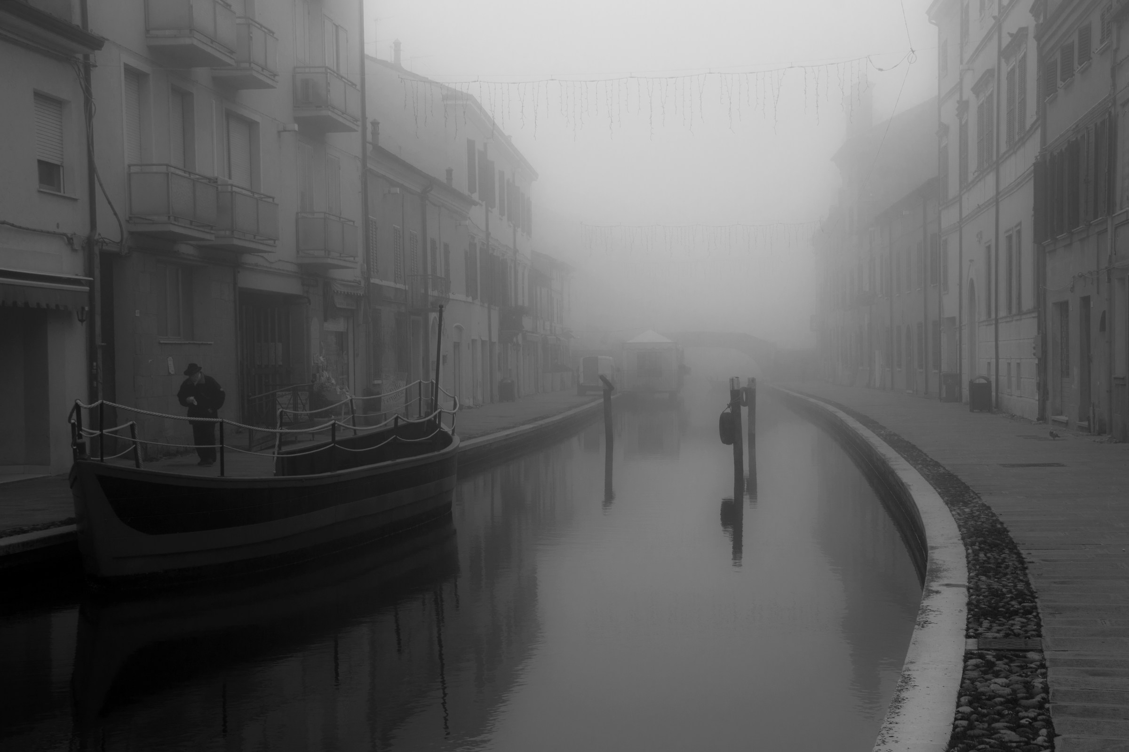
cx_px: 564
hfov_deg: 37.9
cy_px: 376
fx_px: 1646
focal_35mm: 52
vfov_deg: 25.7
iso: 100
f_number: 13
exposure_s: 1/50
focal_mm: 35
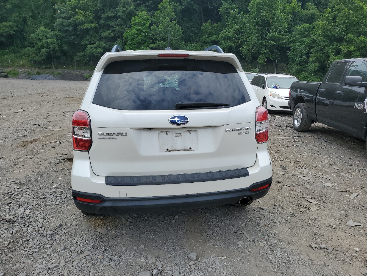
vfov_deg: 53.1
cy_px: 138
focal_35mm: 26
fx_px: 276
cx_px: 184
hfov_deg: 67.3
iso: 50
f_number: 1.5
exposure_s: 1/2500
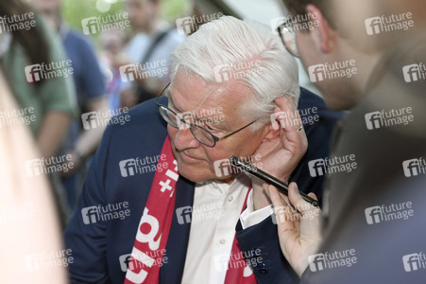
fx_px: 1159
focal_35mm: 98
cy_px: 142
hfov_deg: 20.8
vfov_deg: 13.9
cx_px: 213
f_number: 4.5
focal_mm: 98
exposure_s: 1/640
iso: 1600
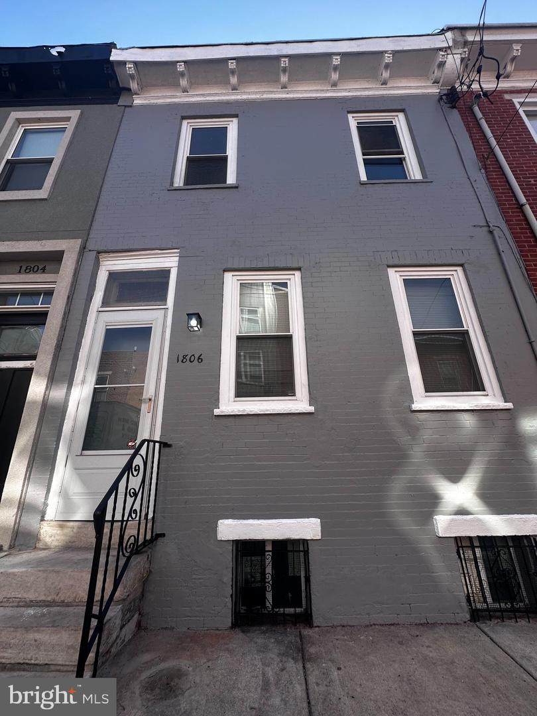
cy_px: 358
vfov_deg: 102.1
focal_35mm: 14
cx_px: 268
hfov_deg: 85.7
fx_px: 290
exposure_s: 1/619
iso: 40
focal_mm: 2.22
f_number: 2.2
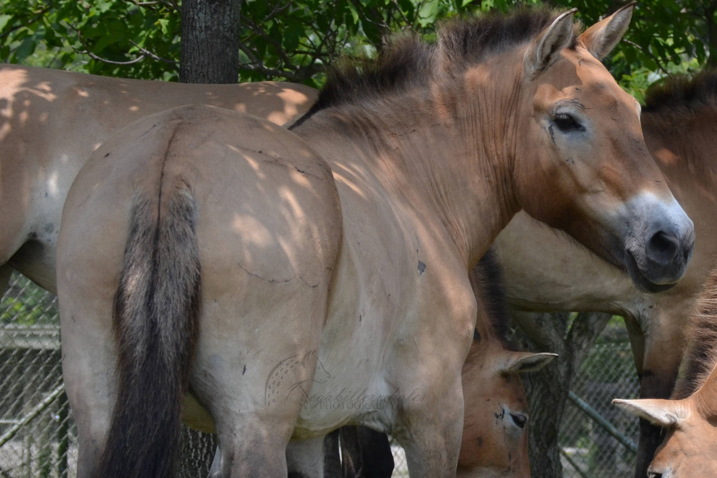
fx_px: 2031
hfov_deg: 20.0
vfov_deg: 13.4
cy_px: 239
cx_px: 358
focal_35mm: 102
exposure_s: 1/1250
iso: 400
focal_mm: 68
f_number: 5.6
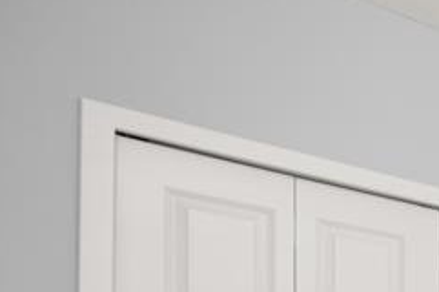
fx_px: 621
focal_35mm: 51
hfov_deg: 19.8
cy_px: 454
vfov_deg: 21.5
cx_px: 869
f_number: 11
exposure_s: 1/2.5
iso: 400
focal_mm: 12
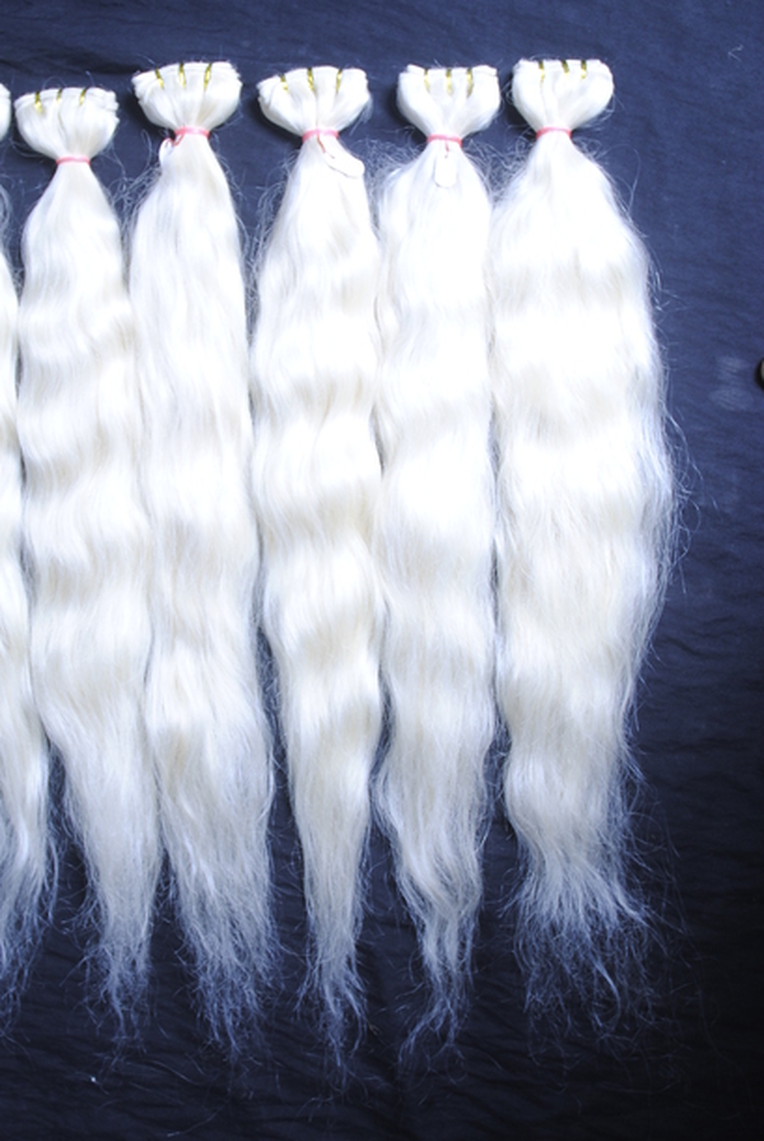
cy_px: 578
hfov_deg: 39.9
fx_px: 1047
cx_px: 304
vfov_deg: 57.2
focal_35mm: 33
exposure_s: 1/125
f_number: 5.6
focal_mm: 18
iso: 100
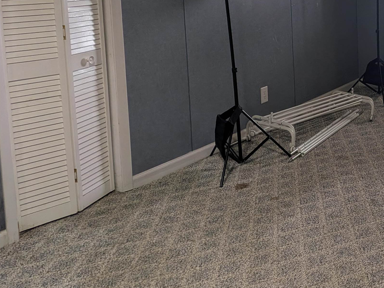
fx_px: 510
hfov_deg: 38.5
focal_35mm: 46
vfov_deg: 29.9
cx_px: 342
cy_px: 17
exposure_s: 1/120
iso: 210
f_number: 1.7
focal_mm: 4.53
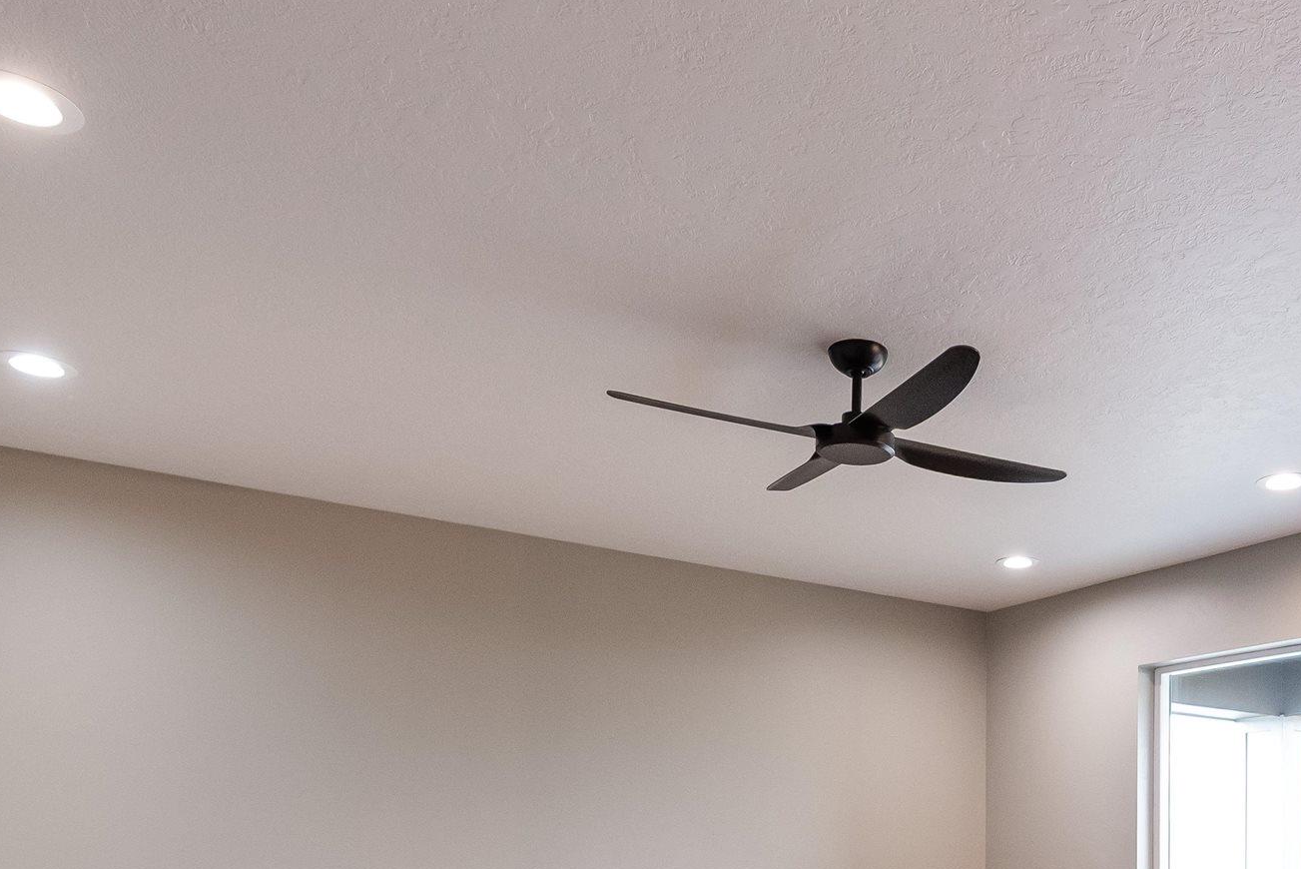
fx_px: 1193
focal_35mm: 33
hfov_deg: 55.6
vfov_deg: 36.7
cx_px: 898
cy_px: 827
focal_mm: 14
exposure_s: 1/100
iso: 1600
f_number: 4
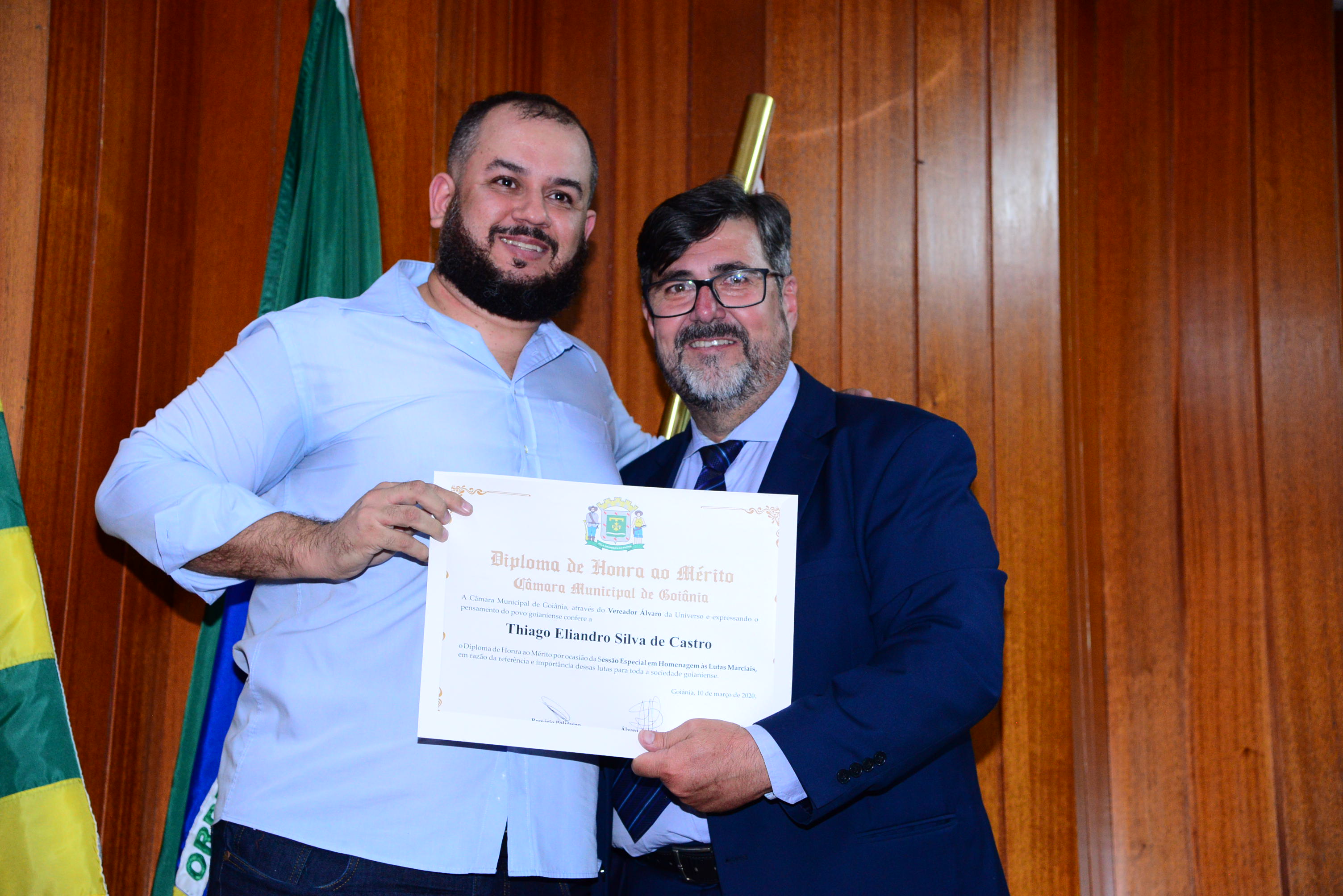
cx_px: 672
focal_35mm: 62
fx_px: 2314
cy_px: 448
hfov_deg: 32.4
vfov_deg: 21.9
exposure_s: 1/125
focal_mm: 62
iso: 2500
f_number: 4.5
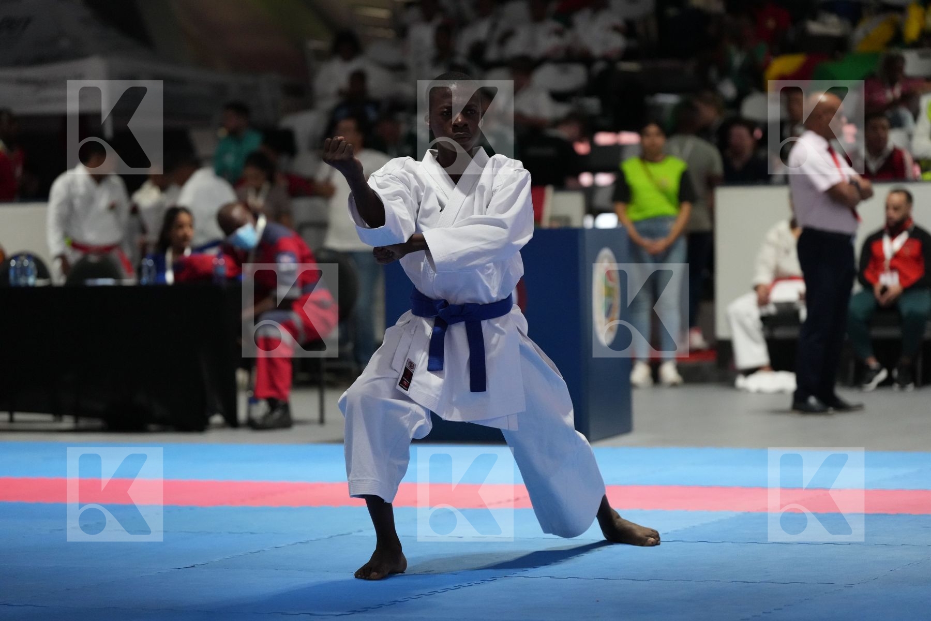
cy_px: 310
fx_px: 3155
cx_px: 466
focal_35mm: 122
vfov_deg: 11.2
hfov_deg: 16.8
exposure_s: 1/500
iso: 5000
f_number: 2.8
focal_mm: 122
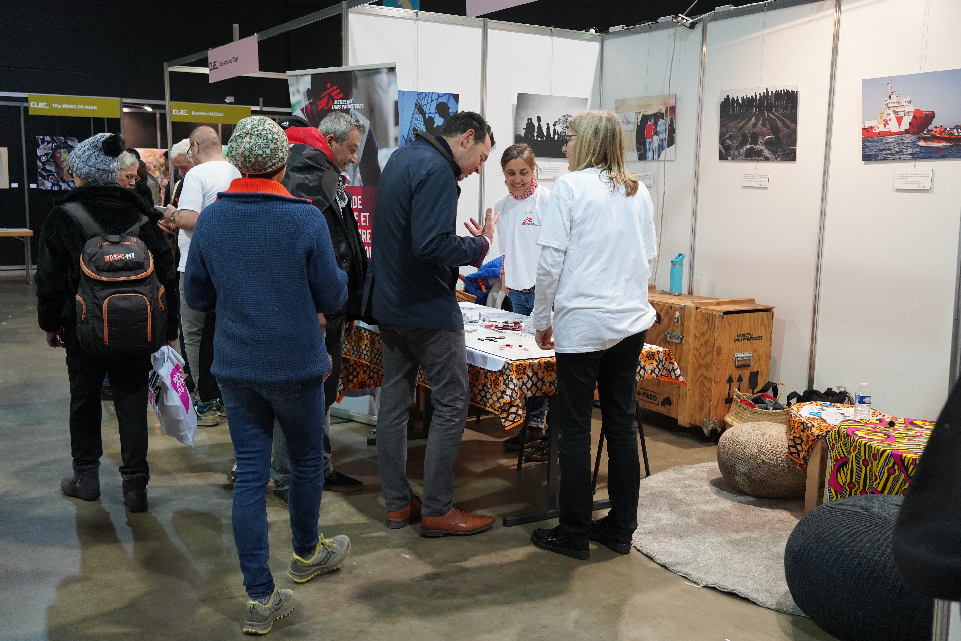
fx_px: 961
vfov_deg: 36.9
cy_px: 320
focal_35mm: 36
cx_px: 480
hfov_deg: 53.1
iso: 4000
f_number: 5
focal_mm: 36
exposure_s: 1/160
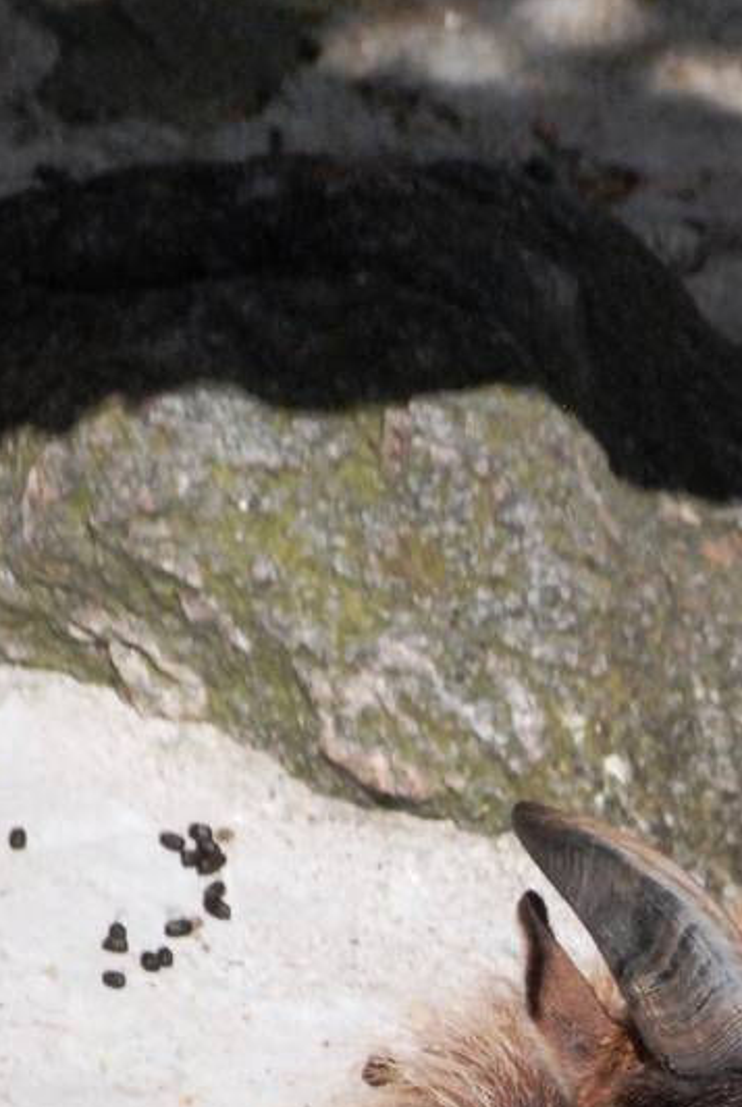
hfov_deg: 1.6
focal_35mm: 878
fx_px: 27040
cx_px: 893
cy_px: 1385
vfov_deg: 2.3
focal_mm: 195
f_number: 8
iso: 1600
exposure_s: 1/4000
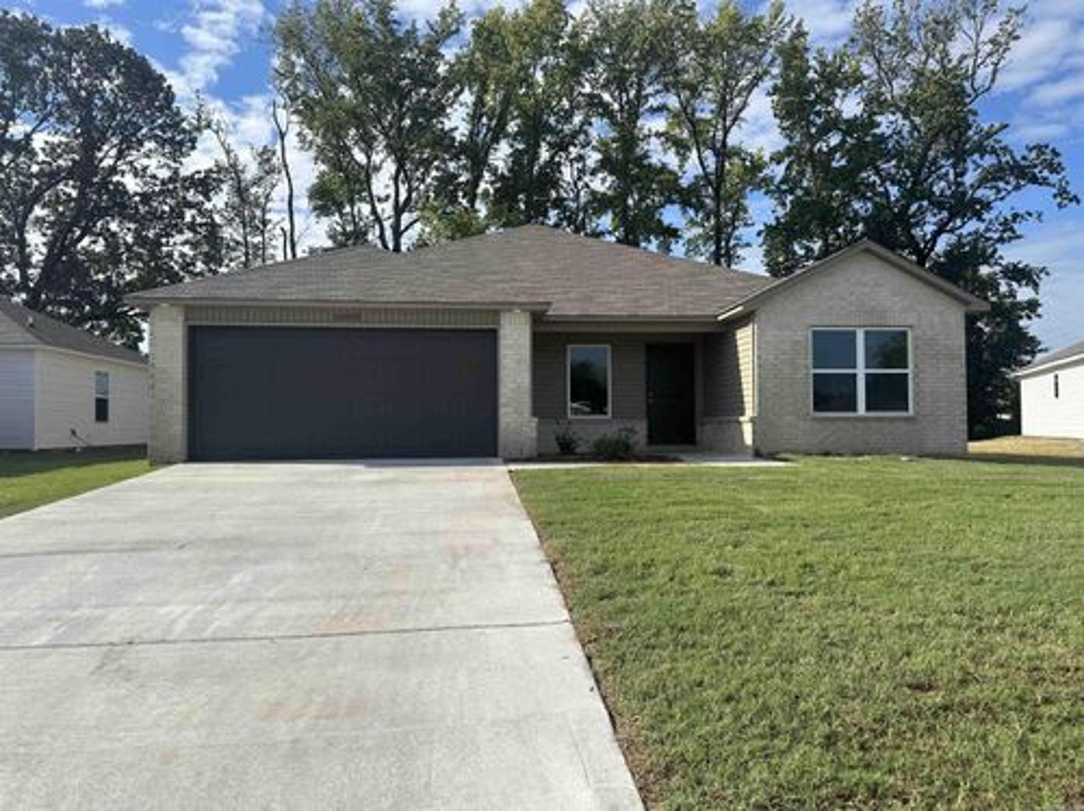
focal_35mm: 24
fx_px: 751
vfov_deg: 56.7
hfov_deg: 71.6
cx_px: 542
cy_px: 406
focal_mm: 6.86
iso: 80
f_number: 1.78
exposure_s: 1/5263
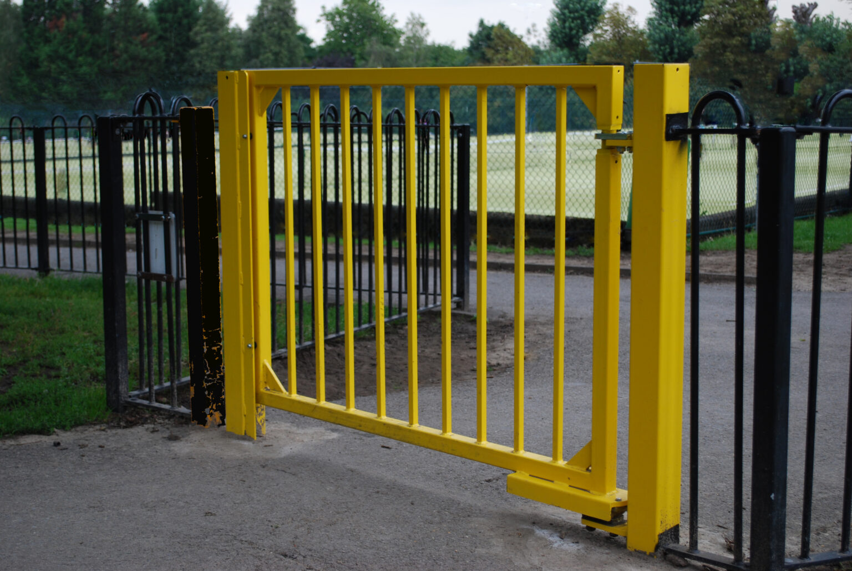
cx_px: 426
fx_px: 1279
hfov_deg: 36.8
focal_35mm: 54
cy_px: 286
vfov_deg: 25.1
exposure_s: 1/125
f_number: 5.6
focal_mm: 36
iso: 160
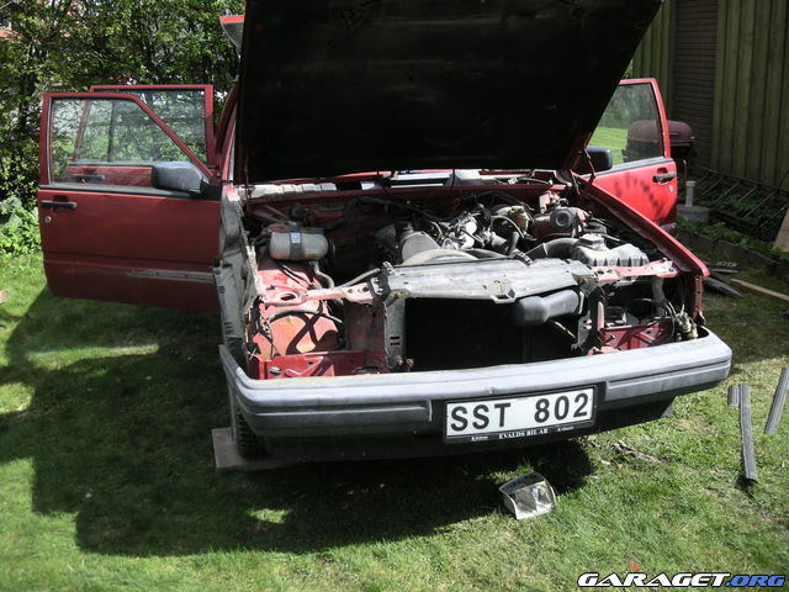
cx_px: 394
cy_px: 296
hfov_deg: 52.6
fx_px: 798
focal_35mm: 35
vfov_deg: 40.7
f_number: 2.8
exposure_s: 1/402
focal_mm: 5.7
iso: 50
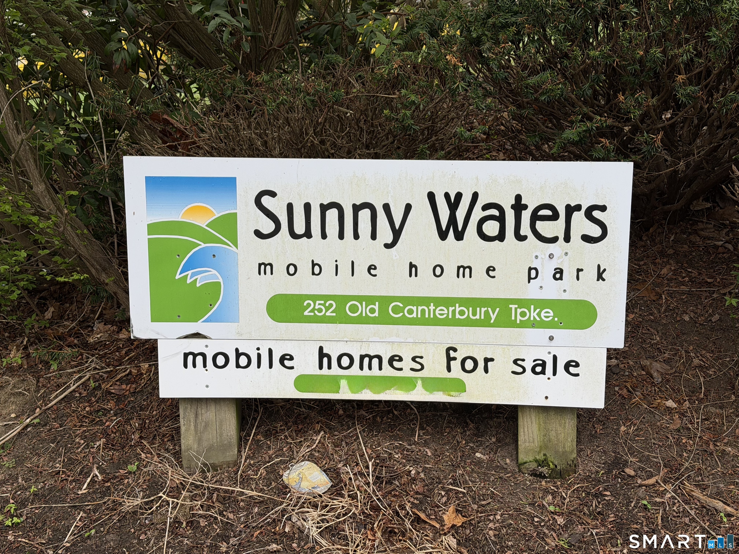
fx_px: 1025
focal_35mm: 48
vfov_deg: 30.3
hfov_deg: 39.7
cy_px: 277
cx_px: 370
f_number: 1.78
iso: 64
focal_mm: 6.76
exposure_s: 1/513
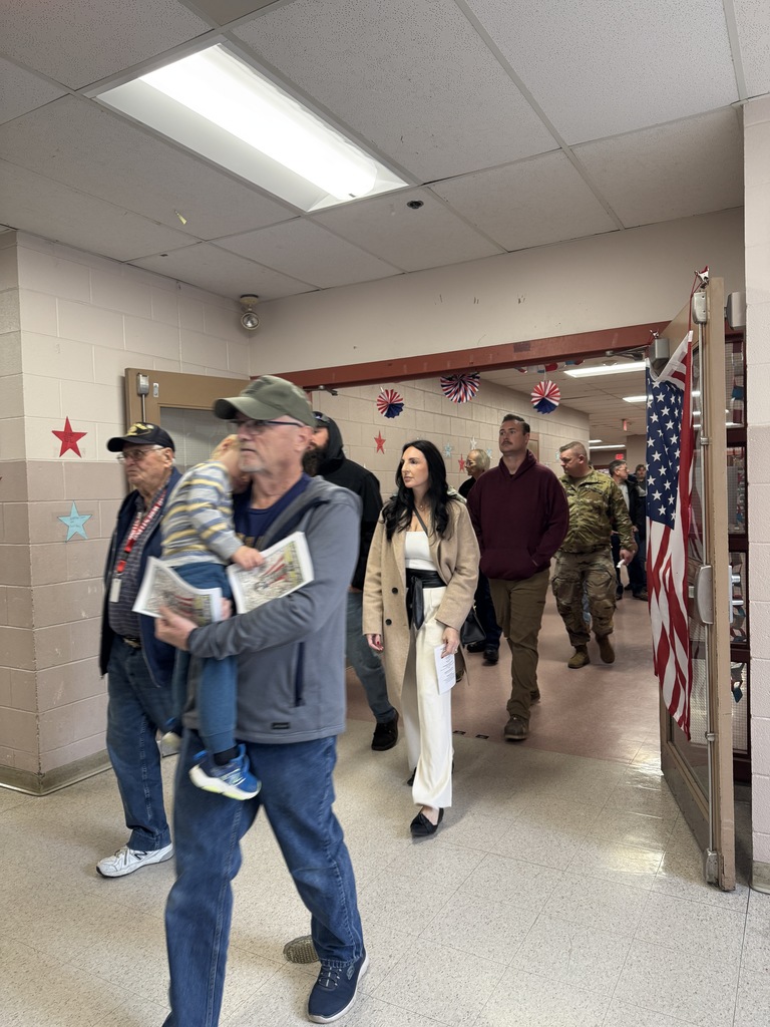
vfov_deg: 71.6
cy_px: 514
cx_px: 385
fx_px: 712
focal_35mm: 24
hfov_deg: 56.8
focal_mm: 6.76
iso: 160
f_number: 1.78
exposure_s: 1/60
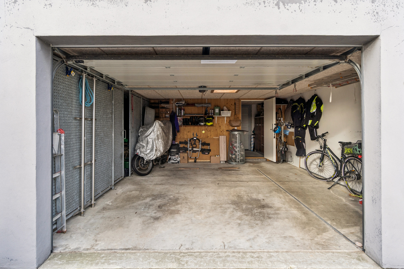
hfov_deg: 85.4
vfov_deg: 63.2
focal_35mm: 20
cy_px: 134
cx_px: 202
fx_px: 219
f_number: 8
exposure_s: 1/60
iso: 200
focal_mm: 13
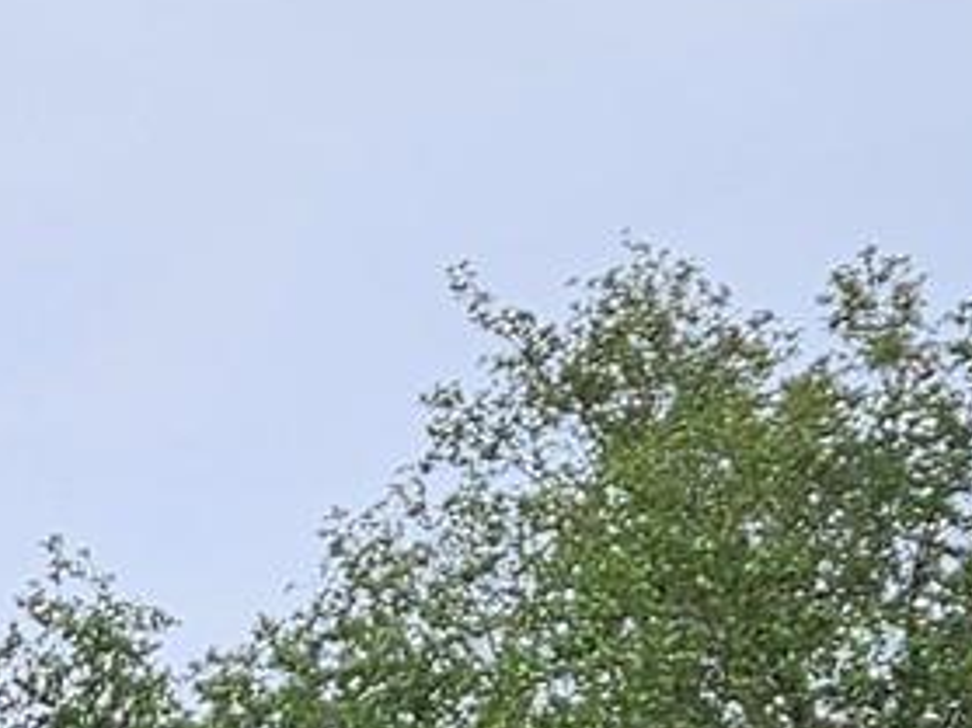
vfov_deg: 8.0
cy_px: 1843
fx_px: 4743
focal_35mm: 169
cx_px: -373
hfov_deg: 11.3
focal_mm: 5.4
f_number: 1.8
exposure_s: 1/1517
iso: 25
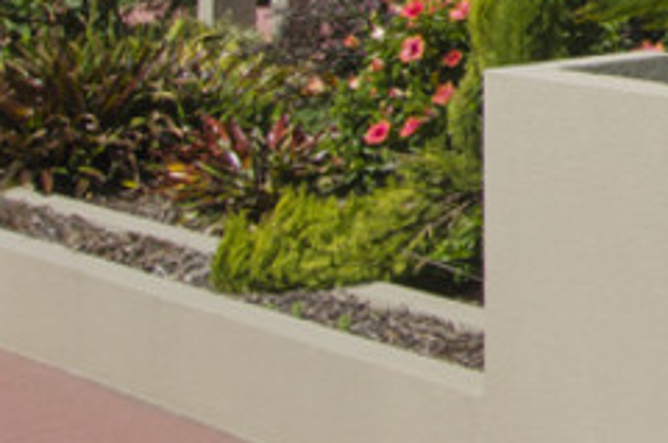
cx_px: 1244
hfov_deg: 16.1
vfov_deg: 12.1
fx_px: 1944
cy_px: -294
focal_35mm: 105
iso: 125
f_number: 14
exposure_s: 1/125
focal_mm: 14
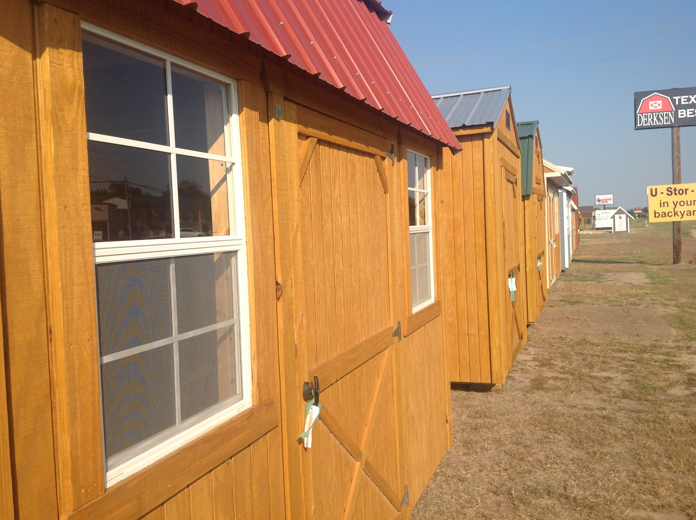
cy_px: 260
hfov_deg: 52.7
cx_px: 348
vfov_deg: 40.6
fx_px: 703
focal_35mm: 35
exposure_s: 1/2016
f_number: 2.4
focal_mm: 4.28
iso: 50
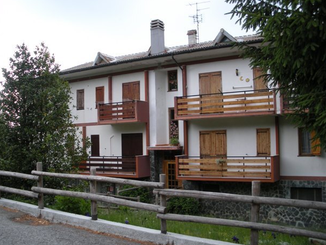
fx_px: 358
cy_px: 126
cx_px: 158
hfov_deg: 49.0
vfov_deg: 37.7
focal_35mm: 38
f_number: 3.5
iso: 64
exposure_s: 1/83.7
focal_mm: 6.3
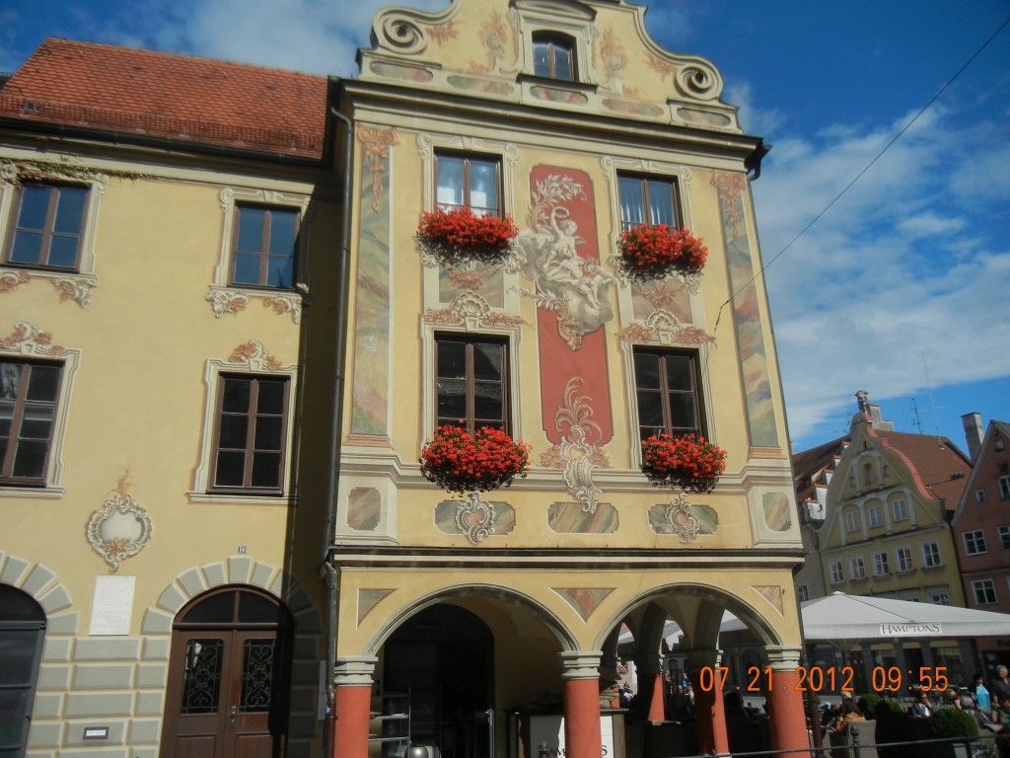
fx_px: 875
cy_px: 379
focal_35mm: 30
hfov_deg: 60.0
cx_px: 505
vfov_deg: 46.8
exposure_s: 1/734
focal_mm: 5.4
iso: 160
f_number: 7
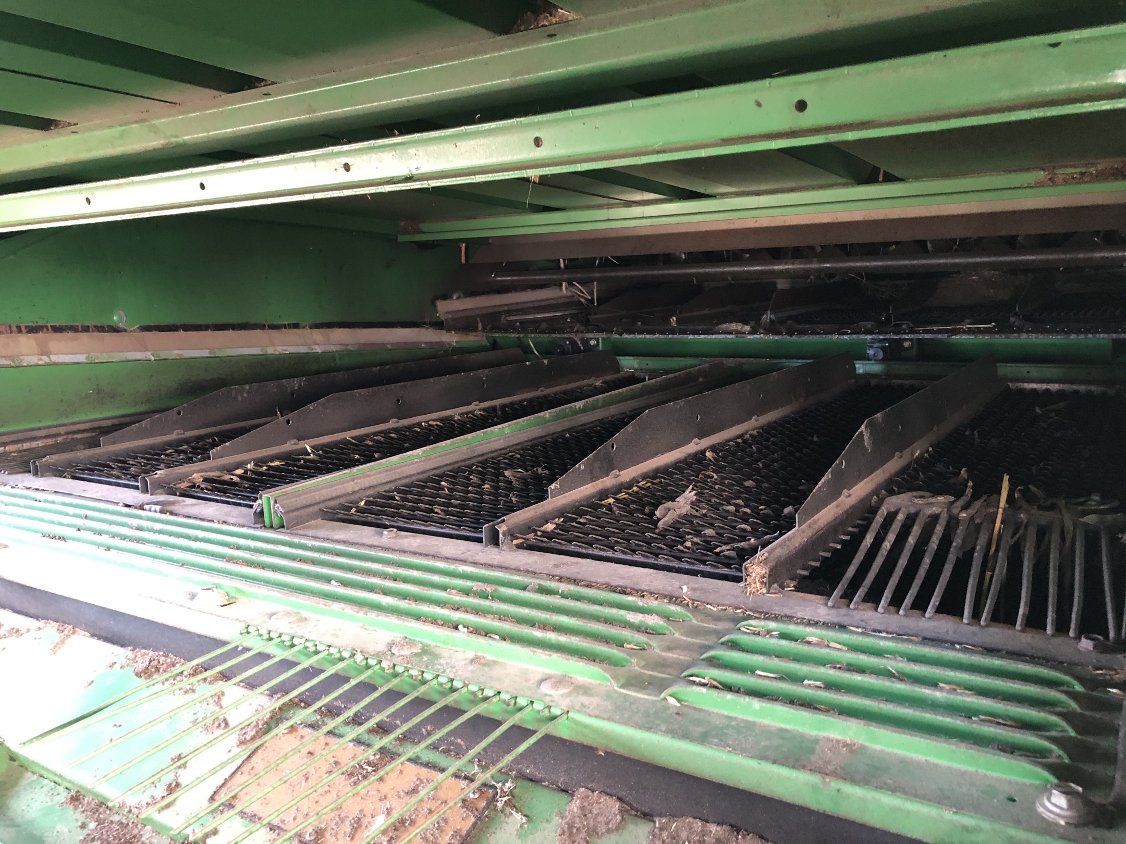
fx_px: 911
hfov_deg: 63.4
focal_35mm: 28
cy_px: 422
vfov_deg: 49.7
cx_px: 563
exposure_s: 1/15
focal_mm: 3.99
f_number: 1.8
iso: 100
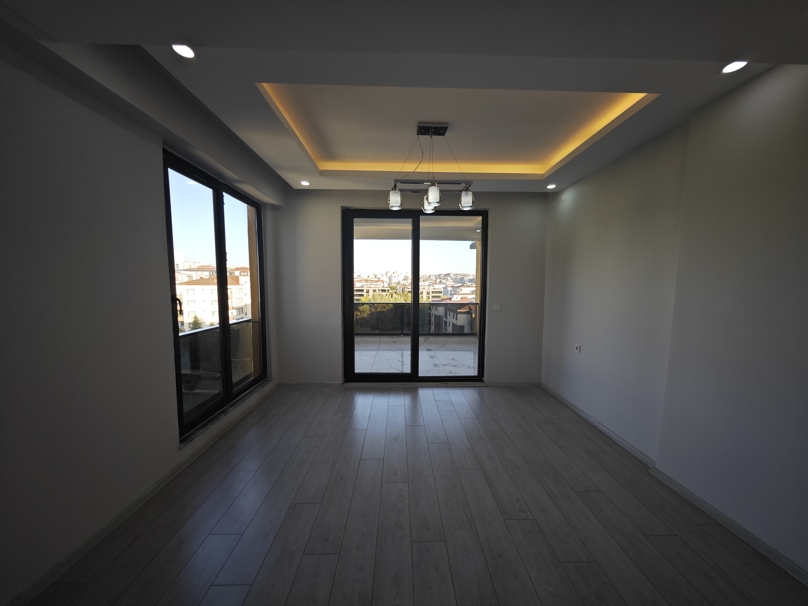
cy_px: 303
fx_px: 280
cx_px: 404
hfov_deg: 110.5
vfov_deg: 94.5
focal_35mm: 12
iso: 125
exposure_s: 1/344
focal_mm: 2.03
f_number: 1.8
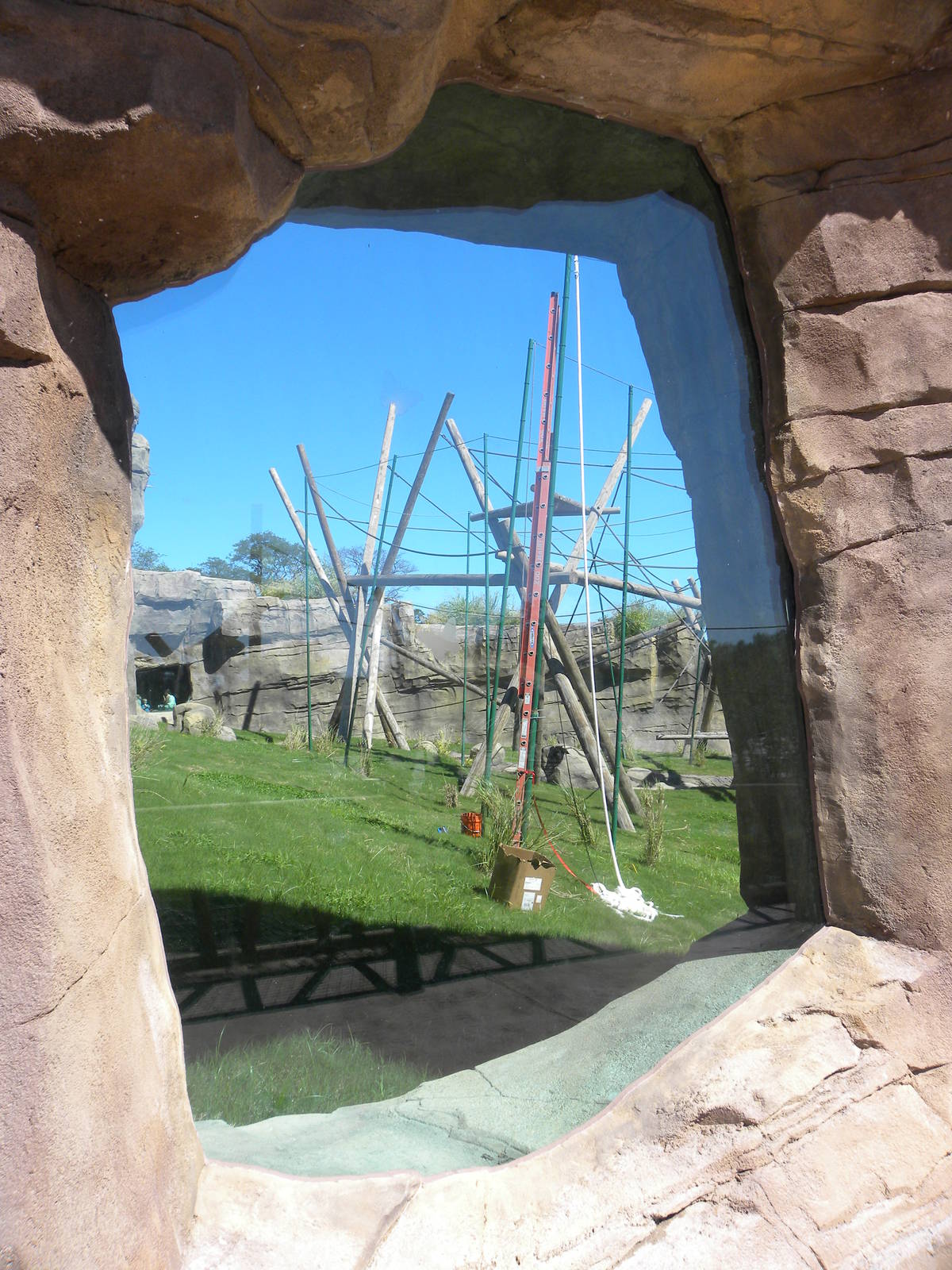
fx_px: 953
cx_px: 476
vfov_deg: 67.3
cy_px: 635
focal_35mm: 26
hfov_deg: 53.1
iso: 64
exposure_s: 1/240
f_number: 5
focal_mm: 4.6
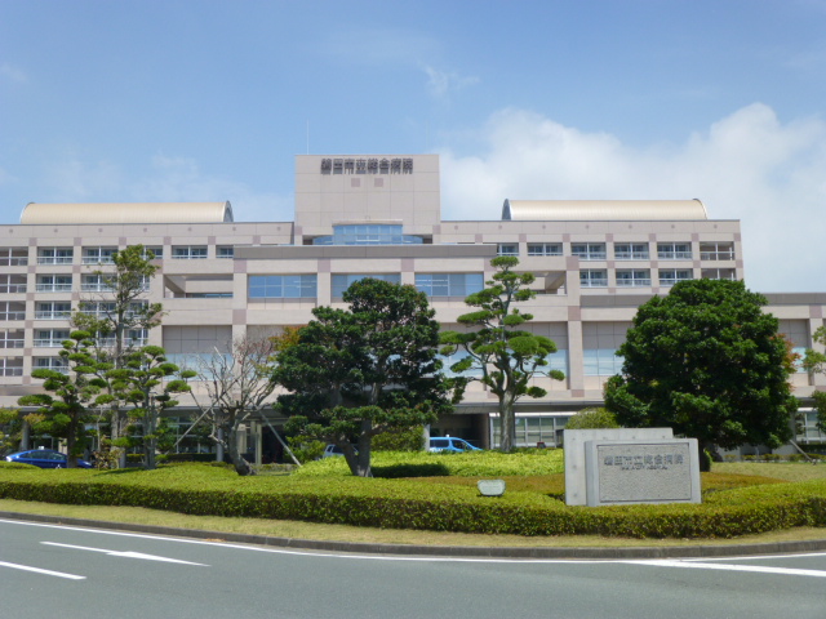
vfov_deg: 36.8
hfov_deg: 47.9
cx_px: 413
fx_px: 931
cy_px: 310
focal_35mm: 39
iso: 100
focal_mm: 6.9
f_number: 3.7
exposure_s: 1/1000
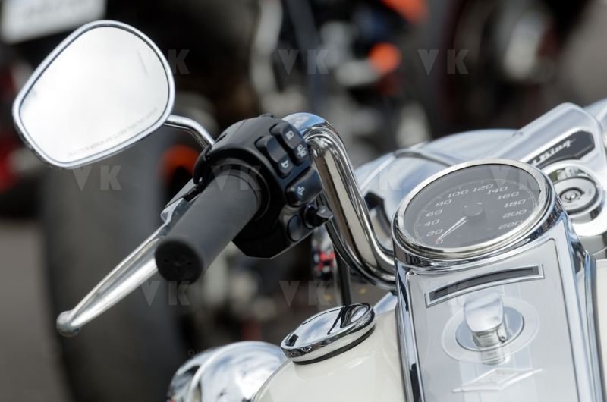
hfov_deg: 6.9
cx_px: 304
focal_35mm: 300
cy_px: 201
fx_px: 5048
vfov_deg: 4.6
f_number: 5.6
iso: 125
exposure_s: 1/320
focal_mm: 200
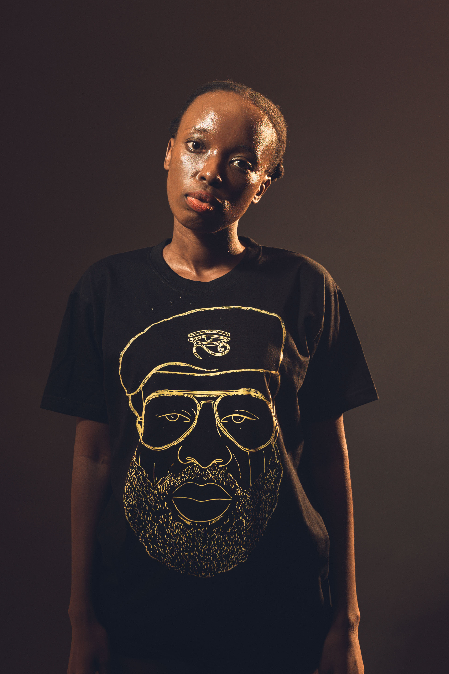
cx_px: 224
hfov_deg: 26.0
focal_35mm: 52
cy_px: 337
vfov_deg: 38.2
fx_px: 973
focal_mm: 35
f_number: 4
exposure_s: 1/125
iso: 125
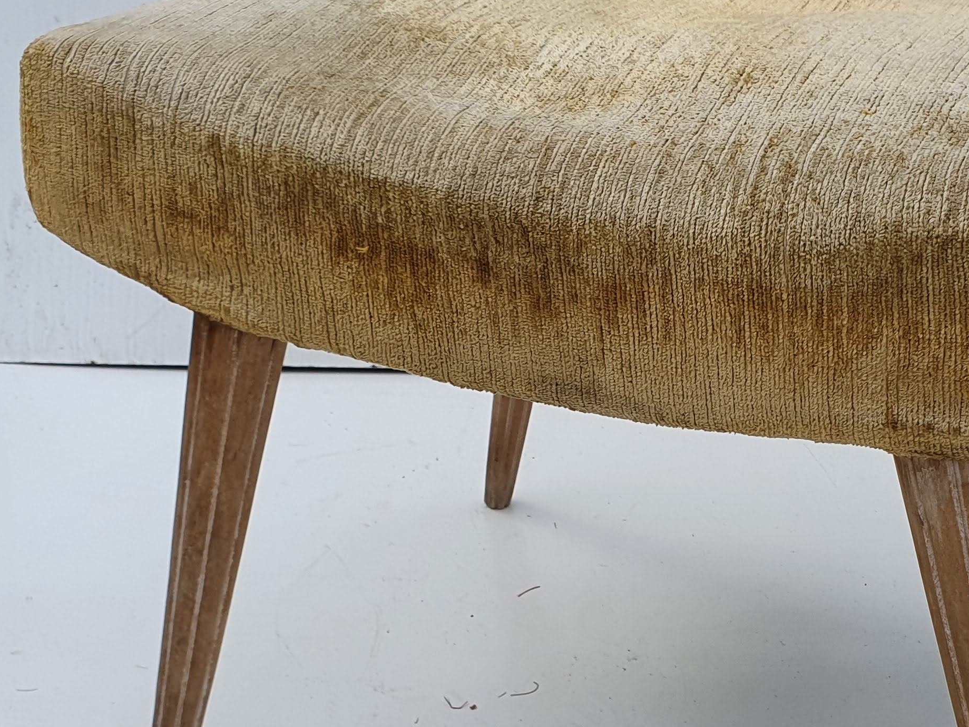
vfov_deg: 25.5
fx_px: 1595
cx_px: 706
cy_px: 491
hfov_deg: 33.2
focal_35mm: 57
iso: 50
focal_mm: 4.32
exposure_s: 1/646
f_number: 2.4
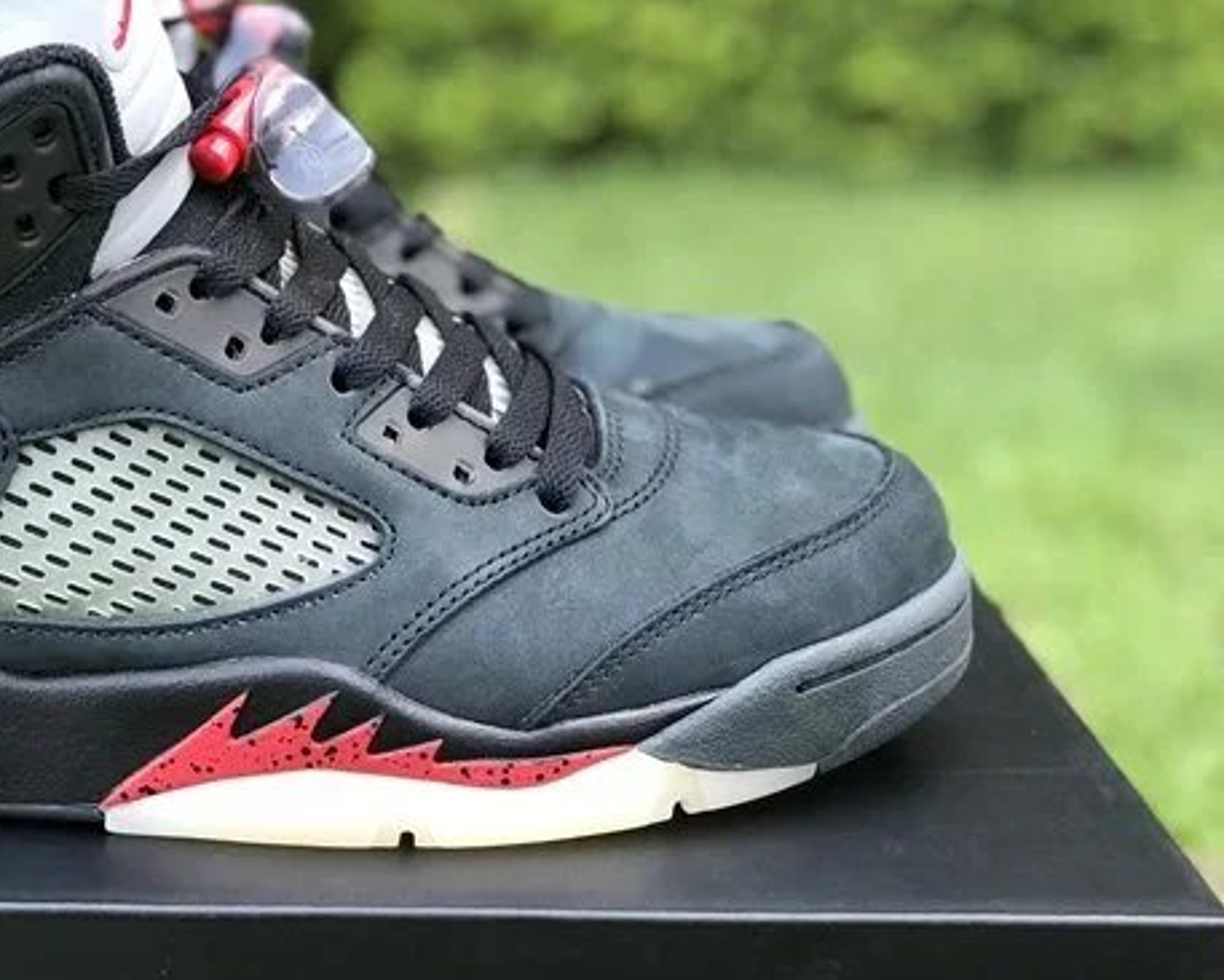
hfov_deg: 21.0
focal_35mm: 90
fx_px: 3262
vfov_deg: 17.0
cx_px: 265
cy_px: 250
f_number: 2.8
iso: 50
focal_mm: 6.6
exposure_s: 1/50
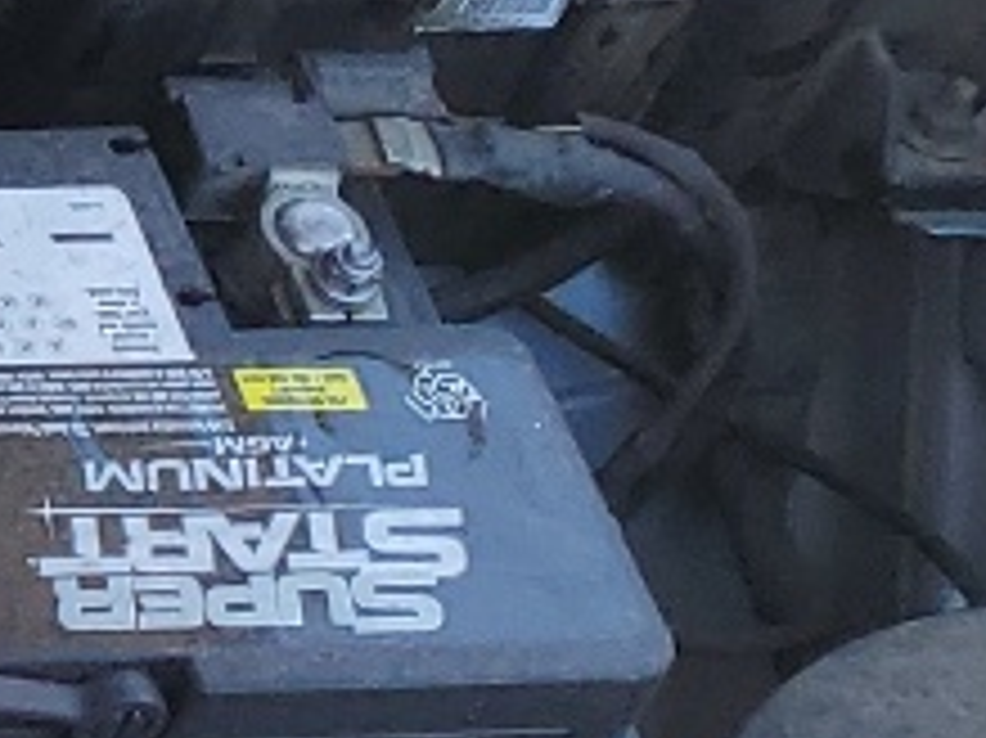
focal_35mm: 190
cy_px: 266
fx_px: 5409
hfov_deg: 8.0
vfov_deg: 7.8
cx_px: -2521
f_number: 1.5
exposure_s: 1/455
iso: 50
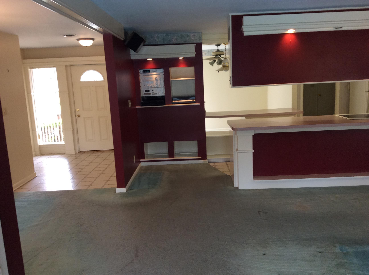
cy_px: 138
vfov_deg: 44.1
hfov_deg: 56.9
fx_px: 341
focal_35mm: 32
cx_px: 184
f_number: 2.4
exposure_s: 1/24
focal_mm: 3.3
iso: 64
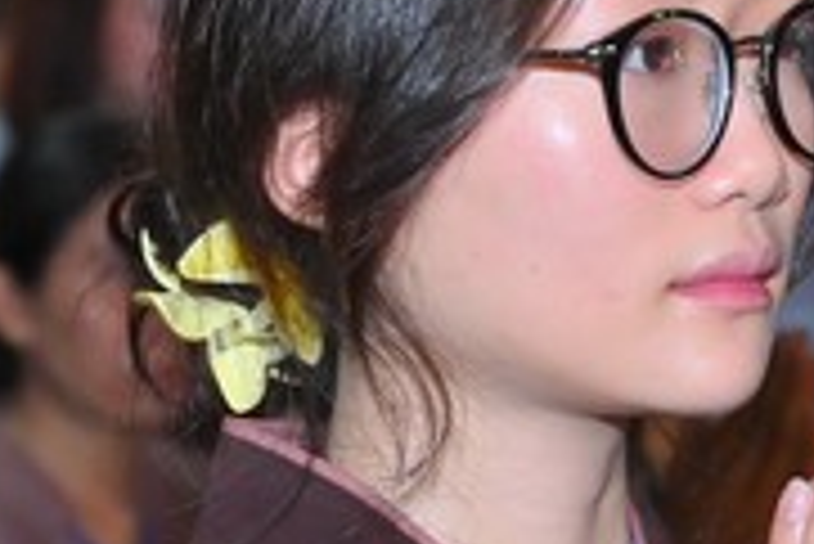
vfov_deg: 4.5
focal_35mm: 308
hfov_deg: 6.7
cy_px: 540
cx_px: 612
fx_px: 6970
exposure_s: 1/60
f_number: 5.6
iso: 1600
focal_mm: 86
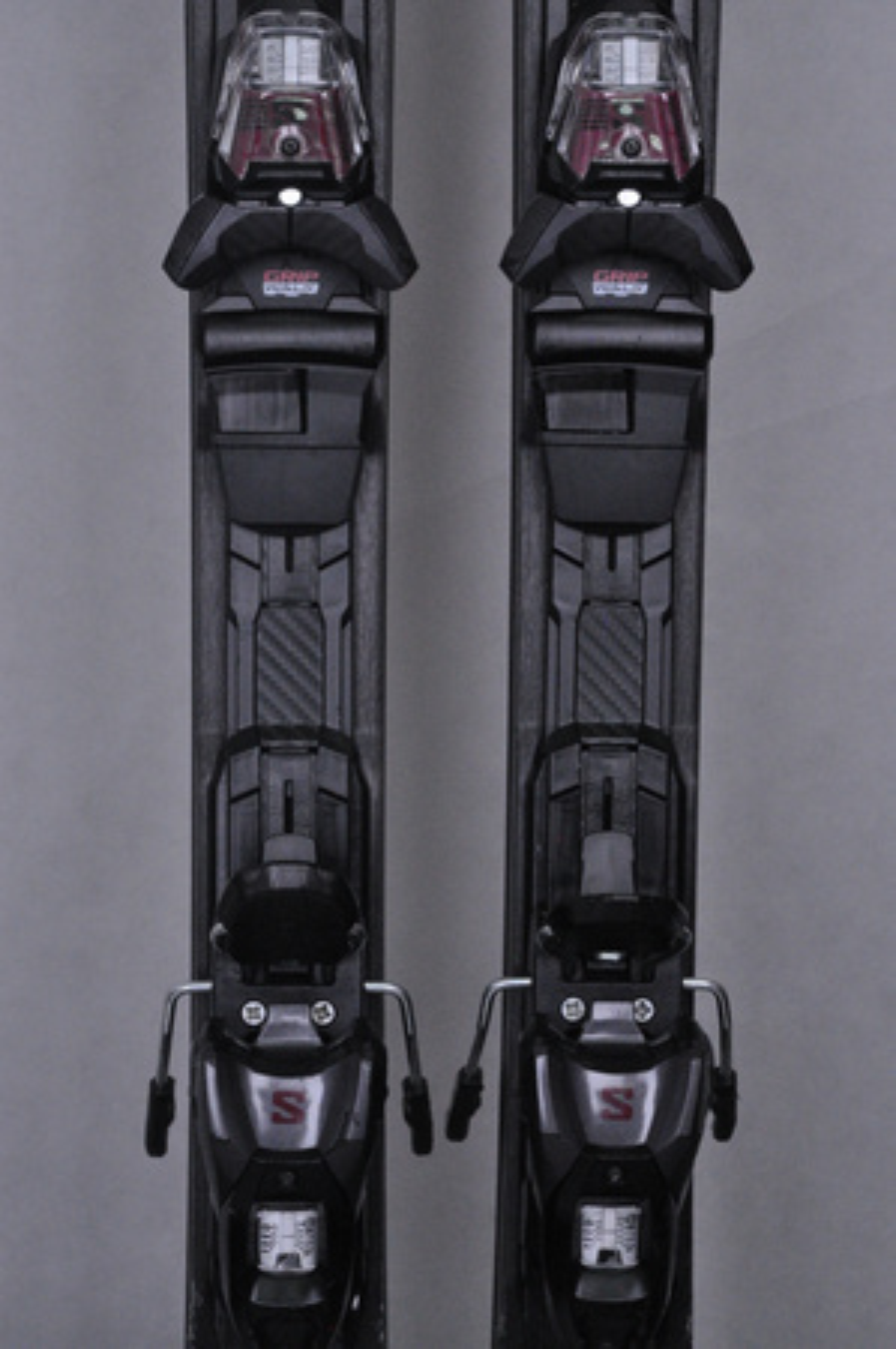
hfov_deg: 11.4
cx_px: 448
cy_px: 674
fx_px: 4490
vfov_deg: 17.1
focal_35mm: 120
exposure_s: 1/125
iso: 3200
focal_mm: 80
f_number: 9.5
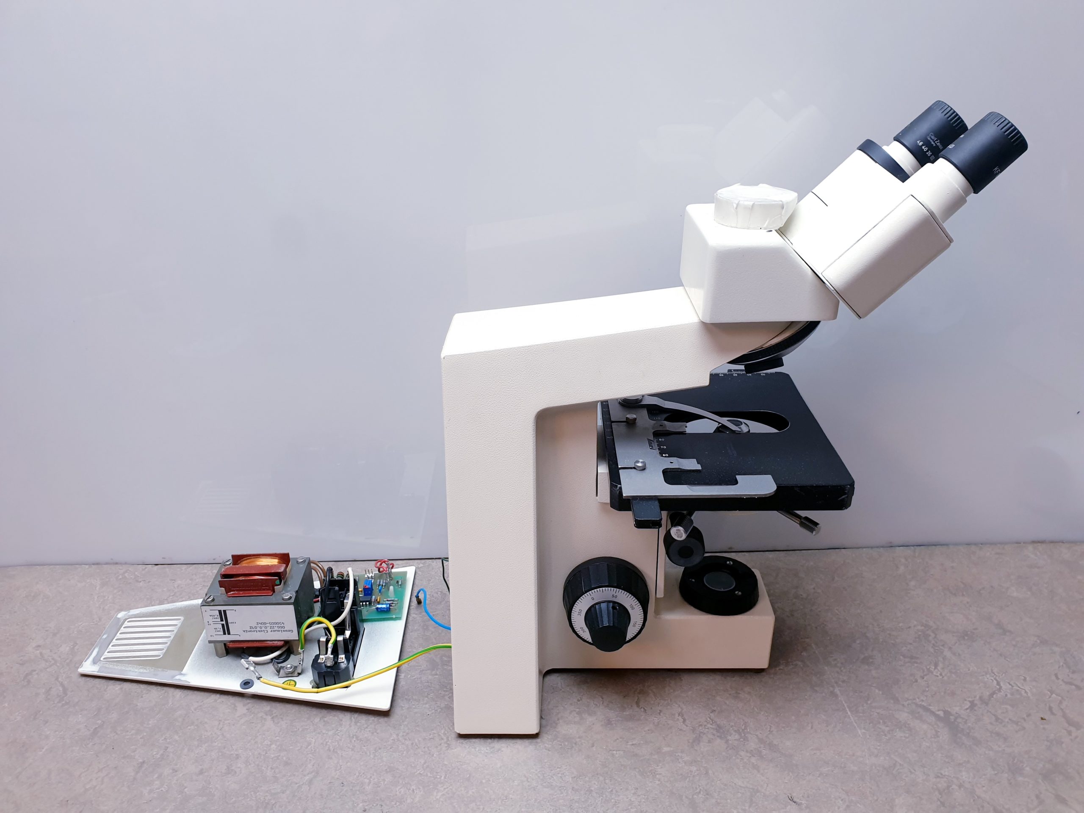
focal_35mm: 26
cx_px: 542
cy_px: 406
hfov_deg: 67.3
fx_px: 814
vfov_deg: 53.1
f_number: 2.4
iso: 80
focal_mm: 4.3
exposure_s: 1/100
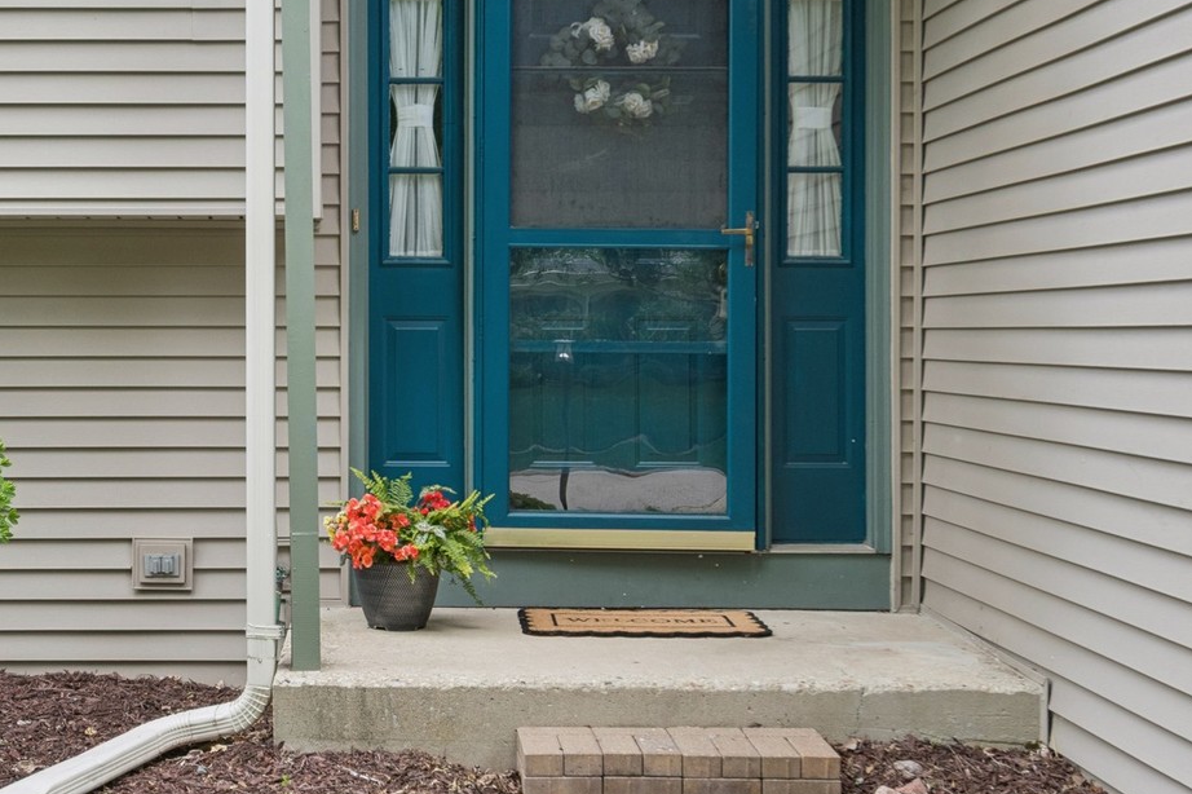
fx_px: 1920
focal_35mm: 58
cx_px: 323
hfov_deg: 33.9
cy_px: 306
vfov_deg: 23.3
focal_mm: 22
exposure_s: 1/125
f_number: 8
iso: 200
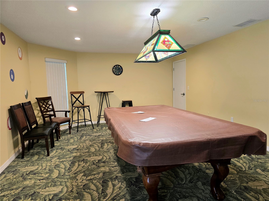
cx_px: 134
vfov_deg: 58.9
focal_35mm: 23
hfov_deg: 73.9
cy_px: 100
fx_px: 179
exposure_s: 1/120
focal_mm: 6.3
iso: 320
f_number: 1.7
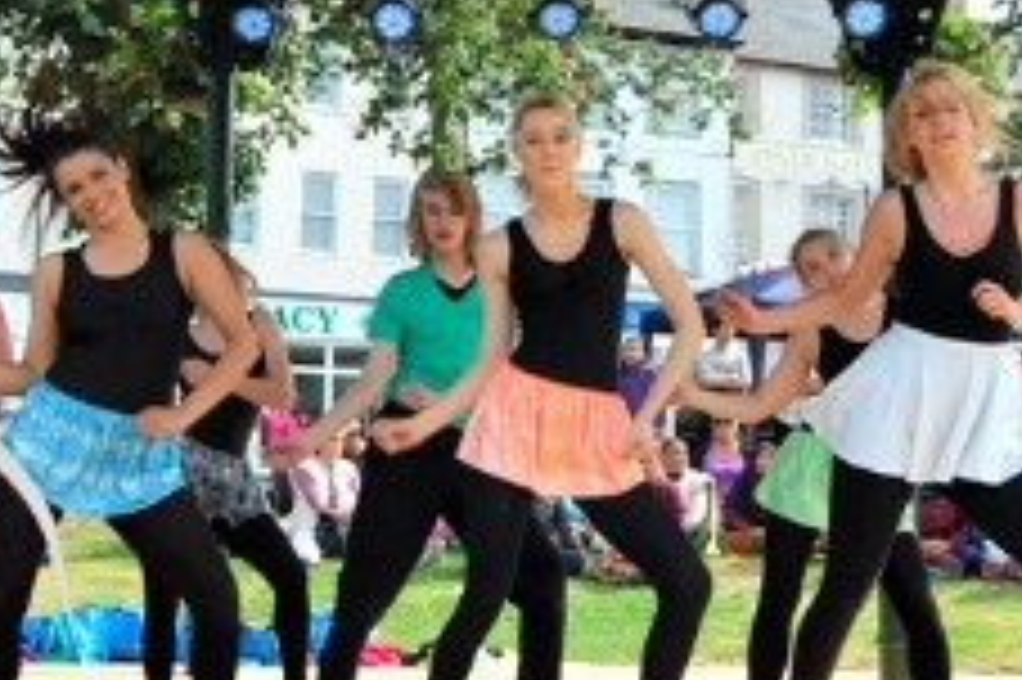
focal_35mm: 90
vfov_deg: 15.1
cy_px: 209
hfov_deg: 22.6
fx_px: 2552
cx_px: 401
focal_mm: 31
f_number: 8
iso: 200
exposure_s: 1/250
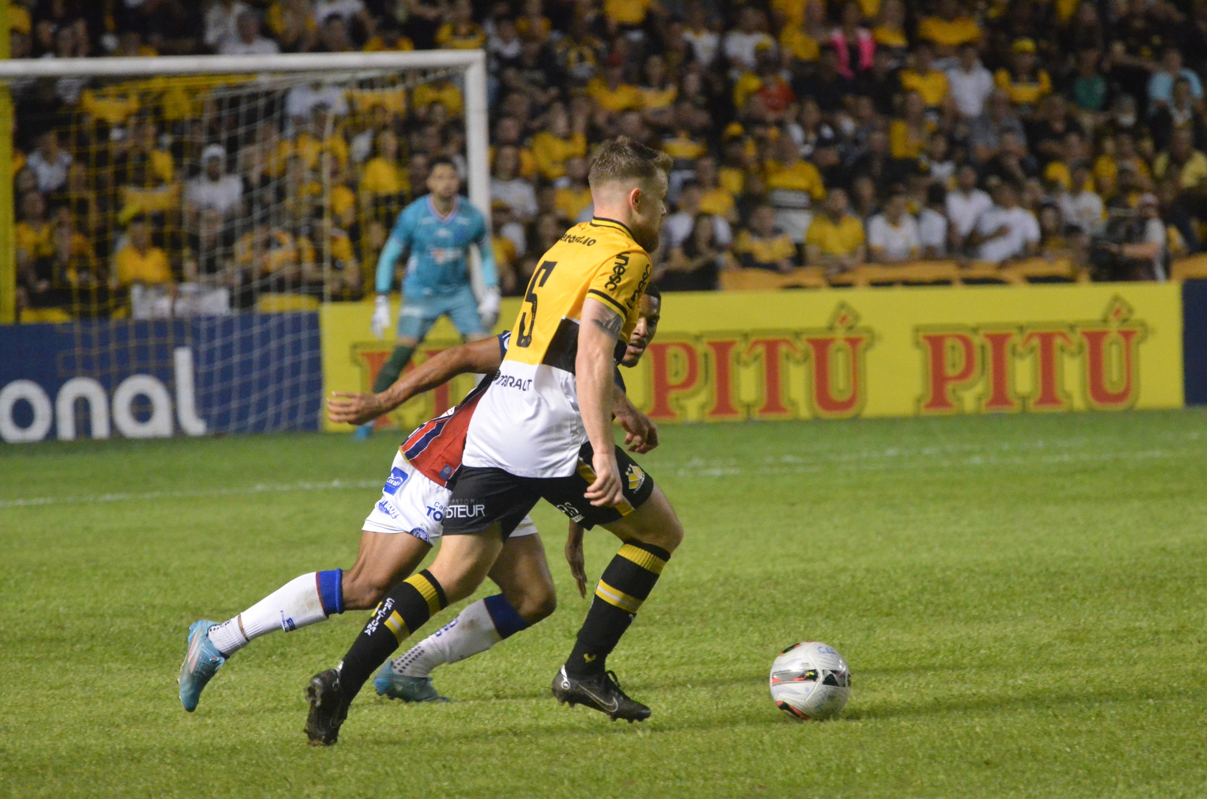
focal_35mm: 375
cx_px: 604
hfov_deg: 5.5
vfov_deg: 3.6
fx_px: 12547
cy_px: 400
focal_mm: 250
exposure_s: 1/500
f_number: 5.6
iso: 6400
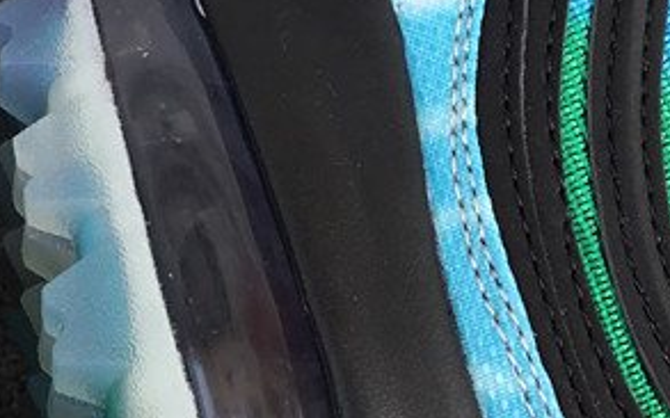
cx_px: 352
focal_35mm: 101
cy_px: -13
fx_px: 1844
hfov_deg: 20.6
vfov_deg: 12.8
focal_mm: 3.3
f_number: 2.4
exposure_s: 1/240
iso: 25
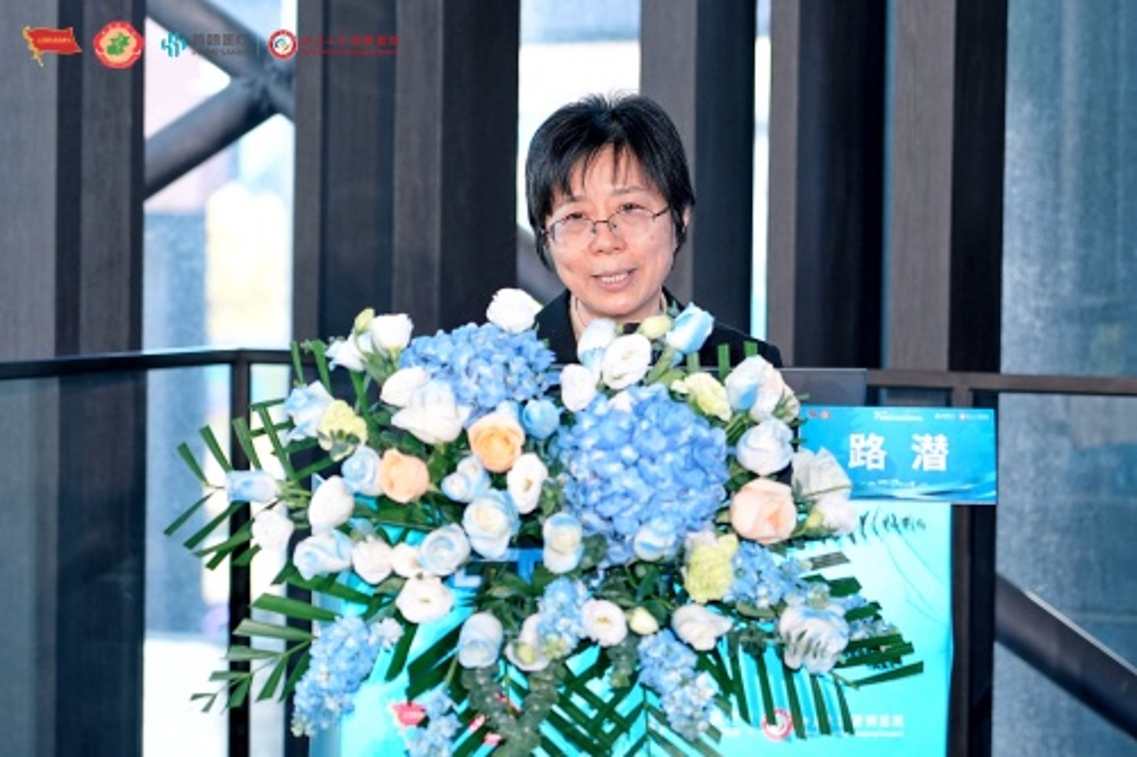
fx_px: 4957
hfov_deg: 13.1
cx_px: 568
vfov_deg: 8.7
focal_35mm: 157
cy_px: 378
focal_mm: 105
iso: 640
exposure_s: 1/125
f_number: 4
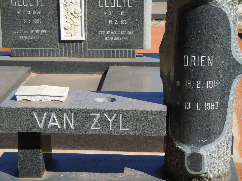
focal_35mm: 102
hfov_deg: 19.3
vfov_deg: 14.5
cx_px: 121
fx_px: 713
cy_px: 90
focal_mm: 18.3
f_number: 4.5
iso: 200
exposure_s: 1/1000
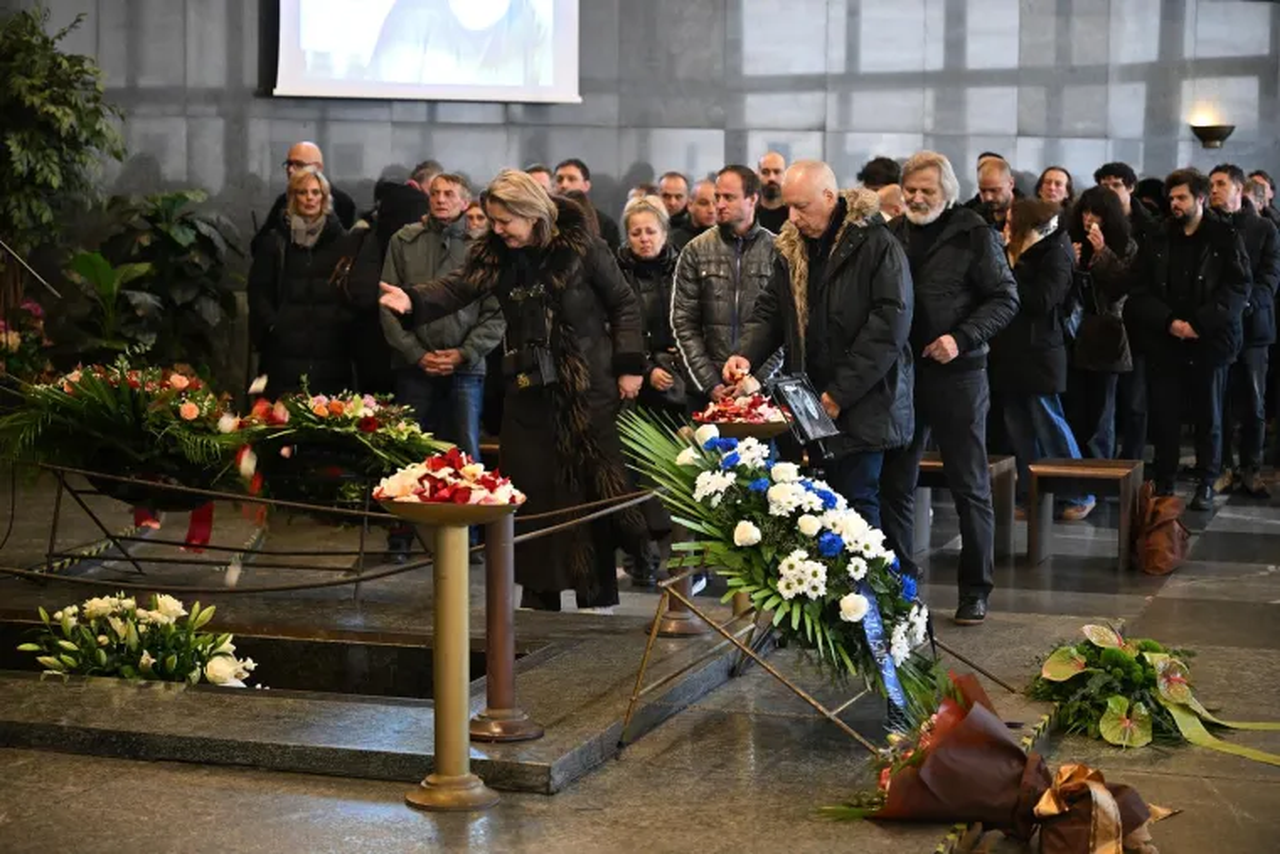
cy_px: 427
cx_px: 640
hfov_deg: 28.8
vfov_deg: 19.5
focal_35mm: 70
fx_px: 2489
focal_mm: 70
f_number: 2.8
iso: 3600
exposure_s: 1/50
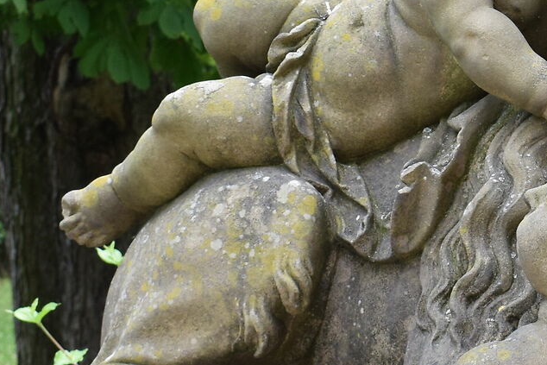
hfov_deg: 10.5
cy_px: 178
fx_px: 2933
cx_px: 643
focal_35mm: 193
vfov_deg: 7.1
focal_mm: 34
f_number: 7.1
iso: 400
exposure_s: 1/200
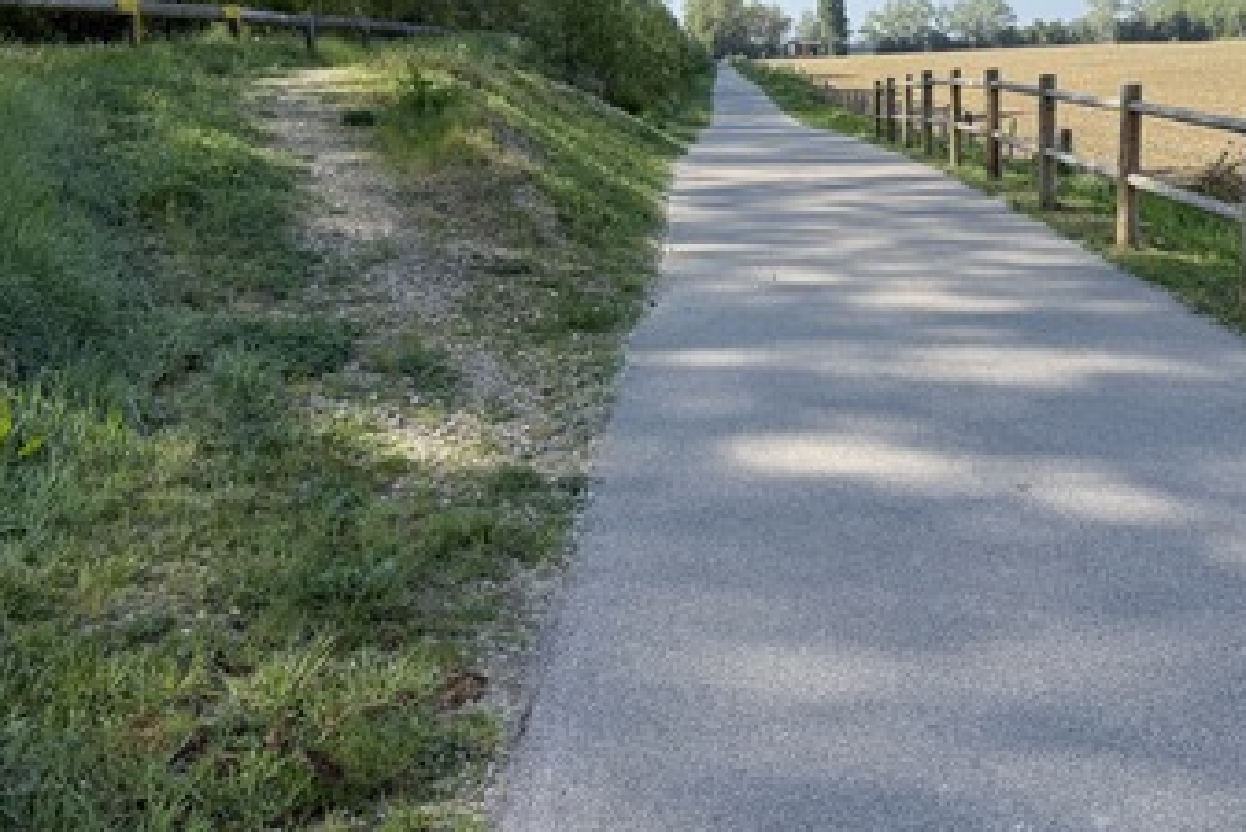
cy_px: 202
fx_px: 1281
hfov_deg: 51.6
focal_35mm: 37
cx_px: 728
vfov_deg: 35.1
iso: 80
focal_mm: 6.76
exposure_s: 1/2801
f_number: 1.78
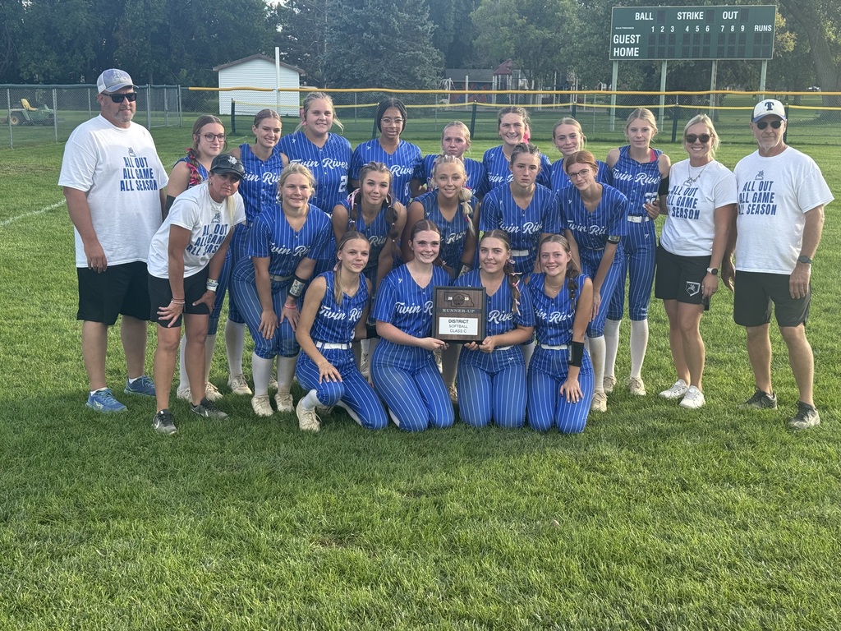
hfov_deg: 39.7
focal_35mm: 48
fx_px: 1166
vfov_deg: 30.3
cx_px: 420
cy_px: 316
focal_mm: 6.76
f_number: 1.78
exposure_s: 1/913
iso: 64
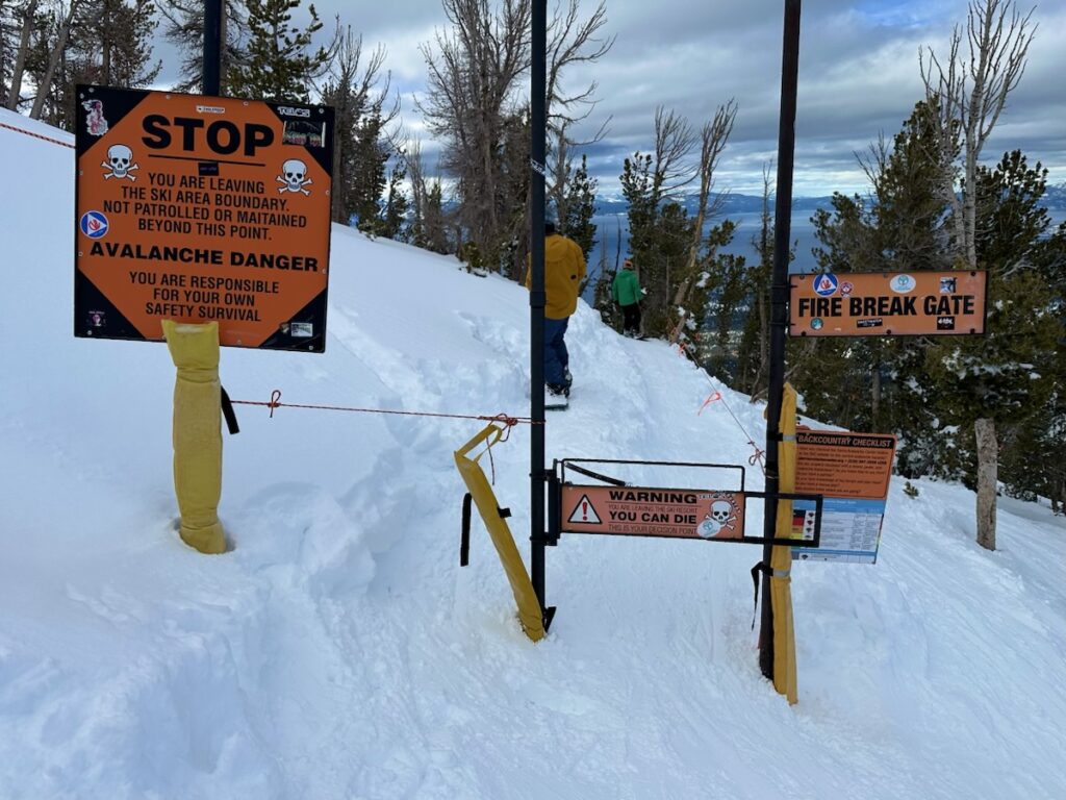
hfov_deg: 71.6
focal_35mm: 24
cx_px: 533
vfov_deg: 56.8
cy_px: 400
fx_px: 739
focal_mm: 6.86
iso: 80
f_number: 1.78
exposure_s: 1/6211
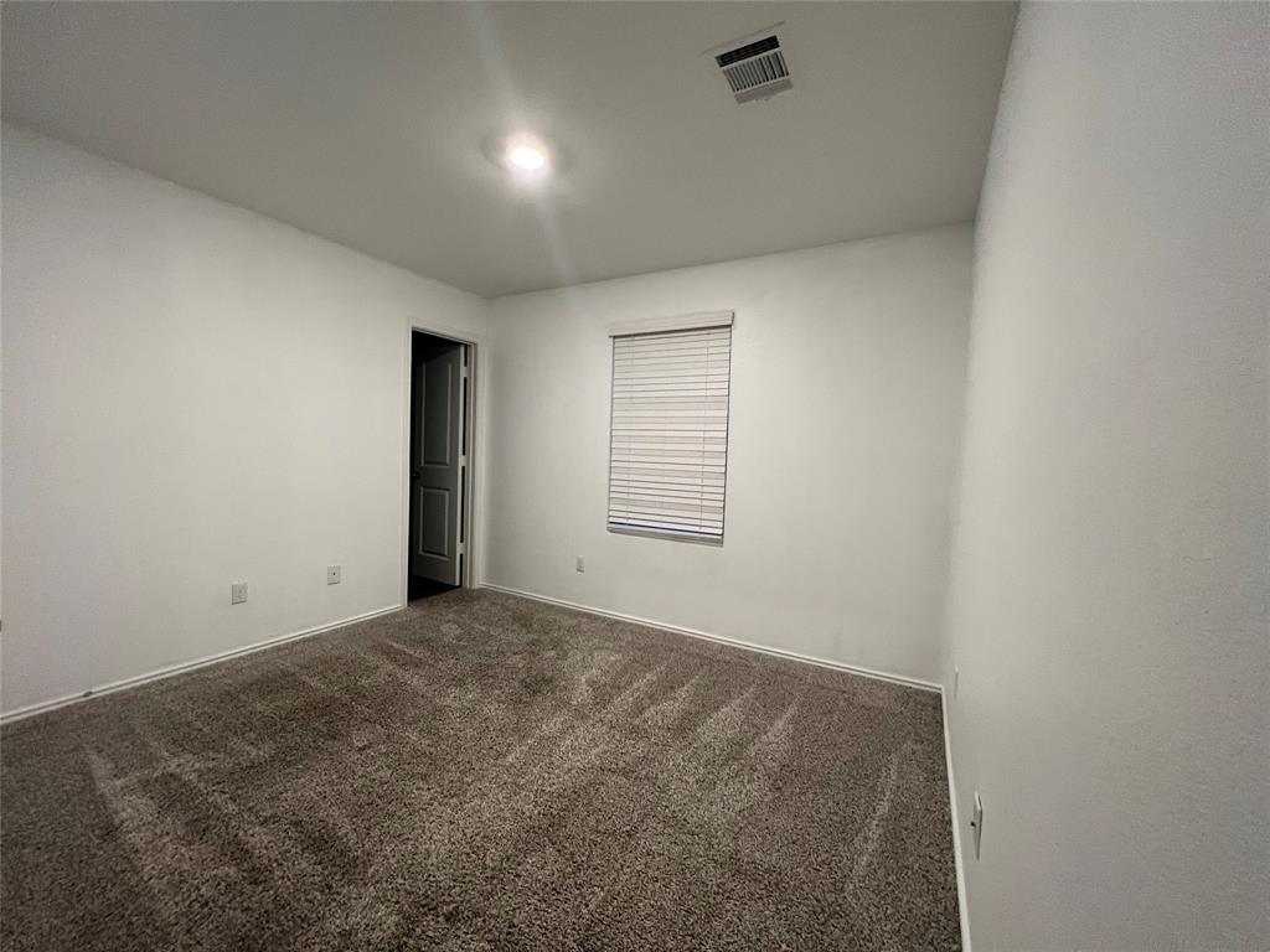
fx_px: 477
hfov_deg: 106.2
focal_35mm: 13
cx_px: 635
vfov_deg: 89.9
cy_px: 476
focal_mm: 1.57
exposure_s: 1/60
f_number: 1.8
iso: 250
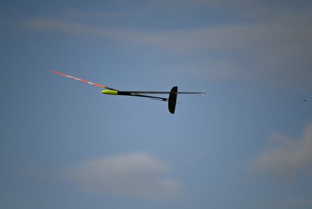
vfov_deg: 3.4
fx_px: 3469
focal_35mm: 400
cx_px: 156
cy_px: 104
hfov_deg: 5.2
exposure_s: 1/3200
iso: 320
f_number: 6.3
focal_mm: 400
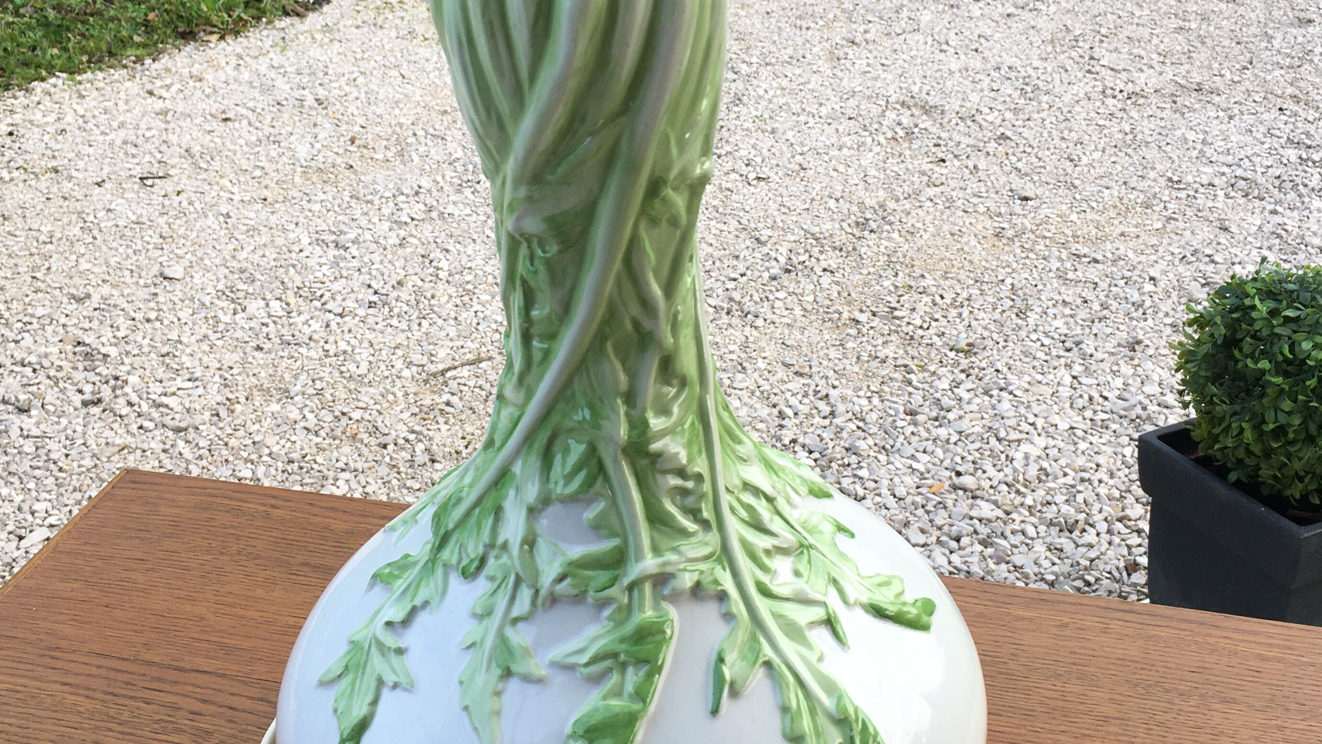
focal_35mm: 46
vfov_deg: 25.9
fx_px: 1613
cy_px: 286
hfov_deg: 44.5
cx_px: 612
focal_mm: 4.15
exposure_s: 1/203
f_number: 2.2
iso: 25
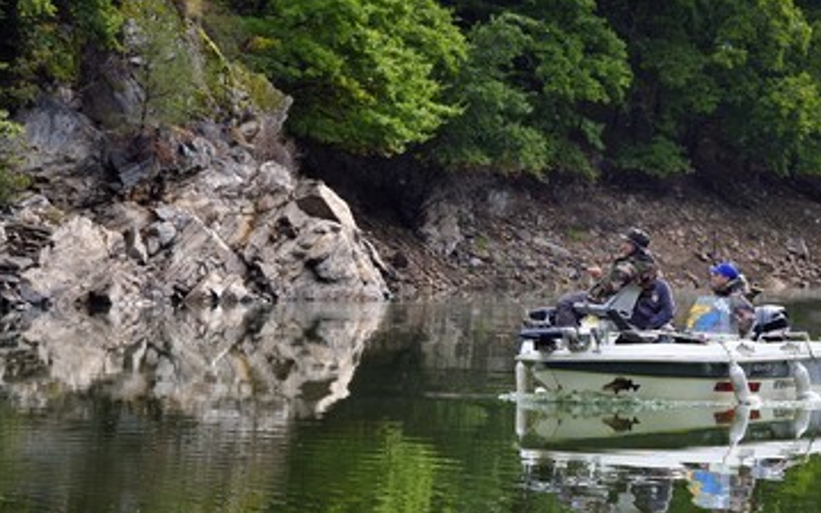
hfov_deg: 11.7
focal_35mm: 179
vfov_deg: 7.3
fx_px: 4003
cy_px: 263
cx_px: 437
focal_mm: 150
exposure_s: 1/250
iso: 800
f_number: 13
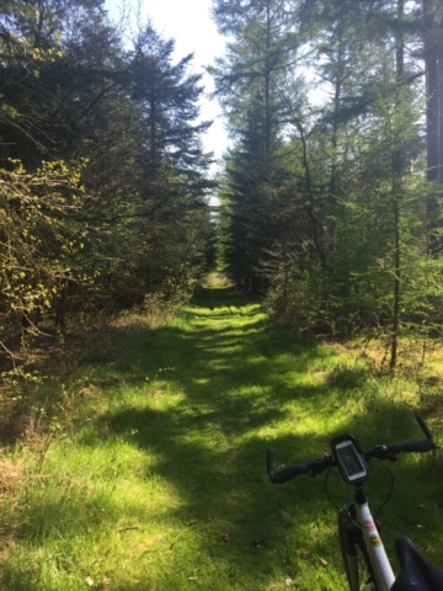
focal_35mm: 29
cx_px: 222
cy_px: 296
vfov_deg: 61.7
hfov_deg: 48.2
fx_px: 495
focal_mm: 4.15
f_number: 2.2
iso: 32
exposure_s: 1/471
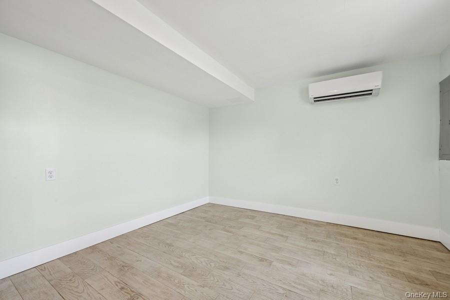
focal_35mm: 14
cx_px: 225
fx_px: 175
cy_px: 150
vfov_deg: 81.2
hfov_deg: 104.3
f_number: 11
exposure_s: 1/2.5
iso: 100
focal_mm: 14
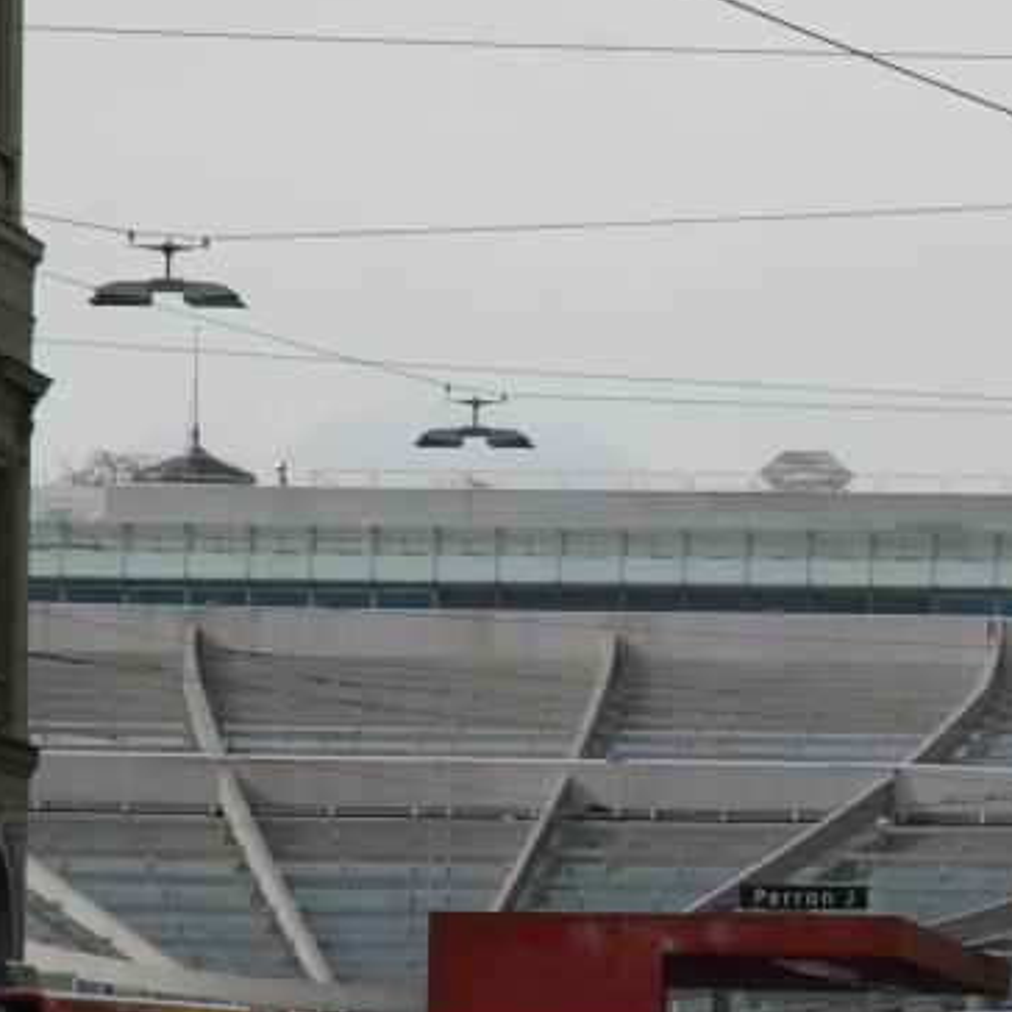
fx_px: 8798
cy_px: 941
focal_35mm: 266
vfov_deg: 6.6
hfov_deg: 6.6
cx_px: 999
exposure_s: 1/200
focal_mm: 70
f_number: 7.1
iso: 100
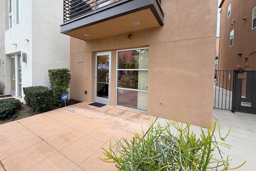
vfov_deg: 77.1
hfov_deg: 100.4
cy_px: 76
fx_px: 107
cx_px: 129
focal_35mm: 15
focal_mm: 2.22
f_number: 2.2
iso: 40
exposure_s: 1/197
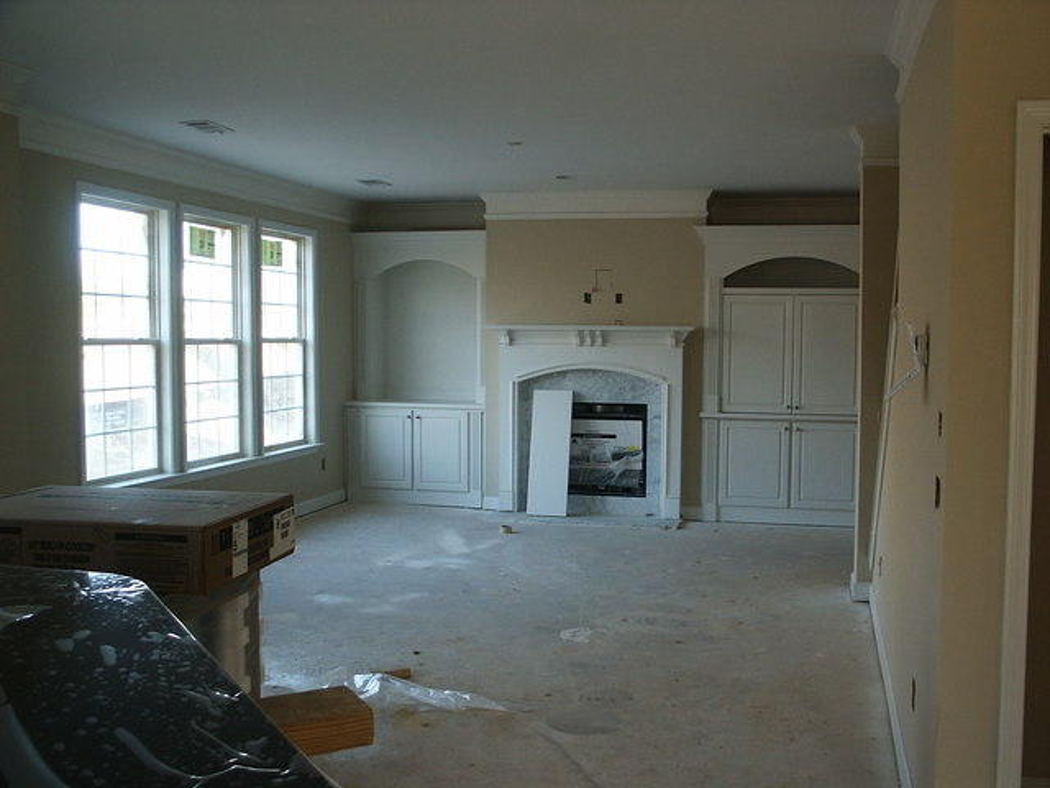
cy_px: 394
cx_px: 525
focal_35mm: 35
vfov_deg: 40.7
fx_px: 1062
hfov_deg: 52.6
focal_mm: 7.18
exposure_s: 1/45
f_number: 3
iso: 80
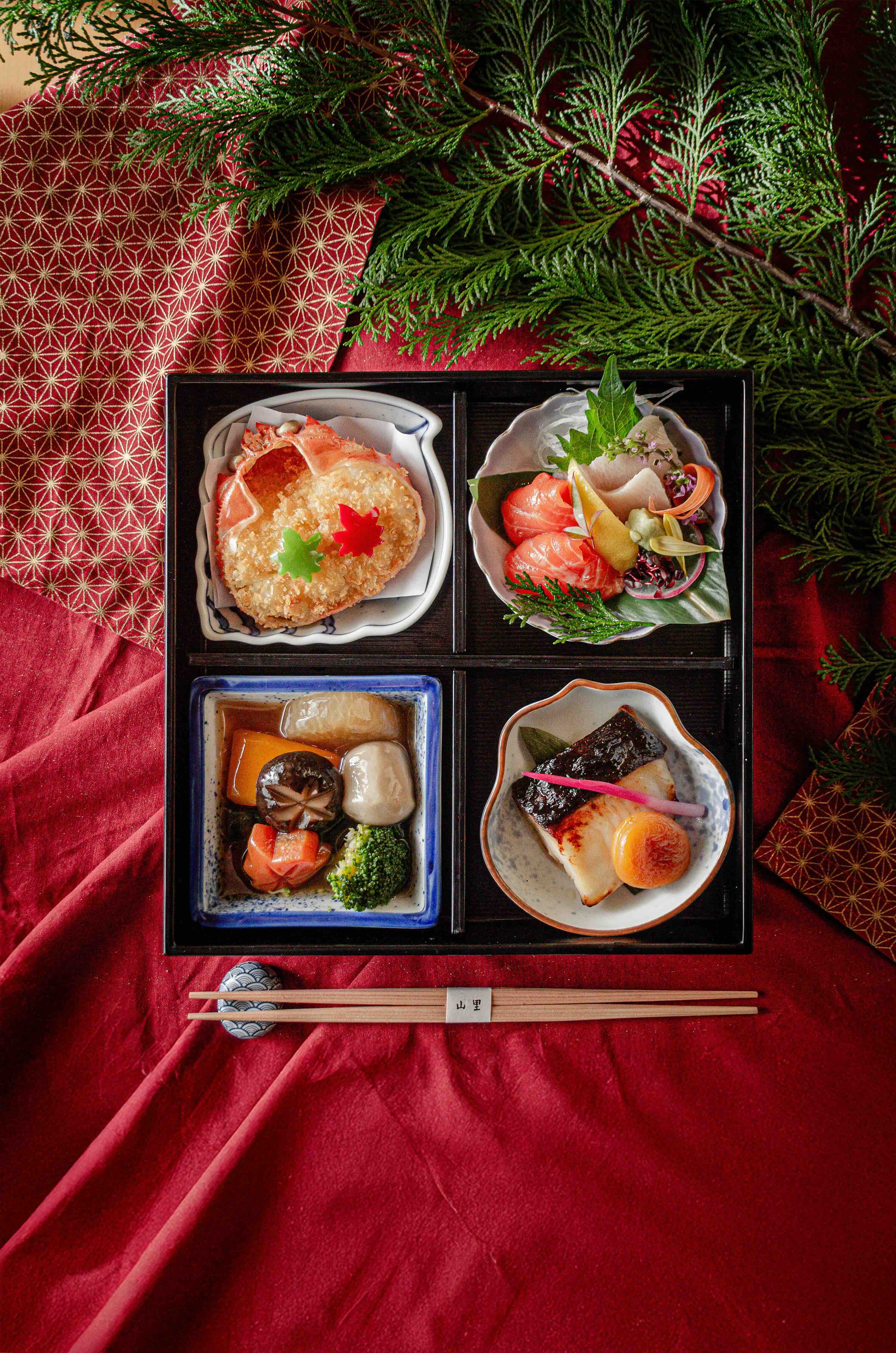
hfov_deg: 32.9
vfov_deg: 48.0
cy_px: 676
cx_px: 448
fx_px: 1519
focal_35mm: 40
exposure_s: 1/250
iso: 640
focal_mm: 27
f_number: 4
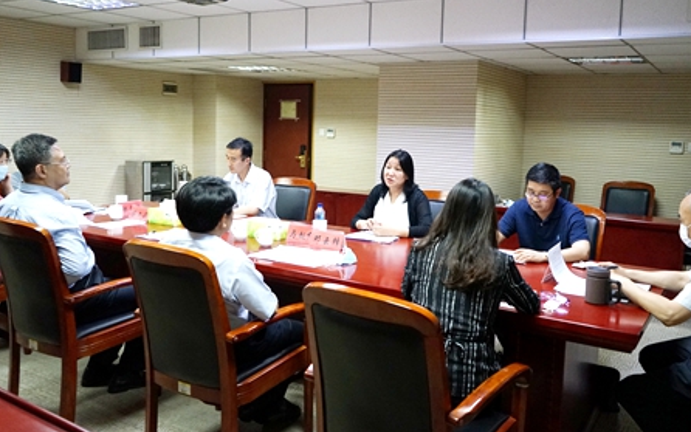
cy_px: 187
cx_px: 367
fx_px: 603
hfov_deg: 59.6
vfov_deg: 39.4
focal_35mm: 32
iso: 2500
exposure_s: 1/160
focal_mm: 28
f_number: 3.5
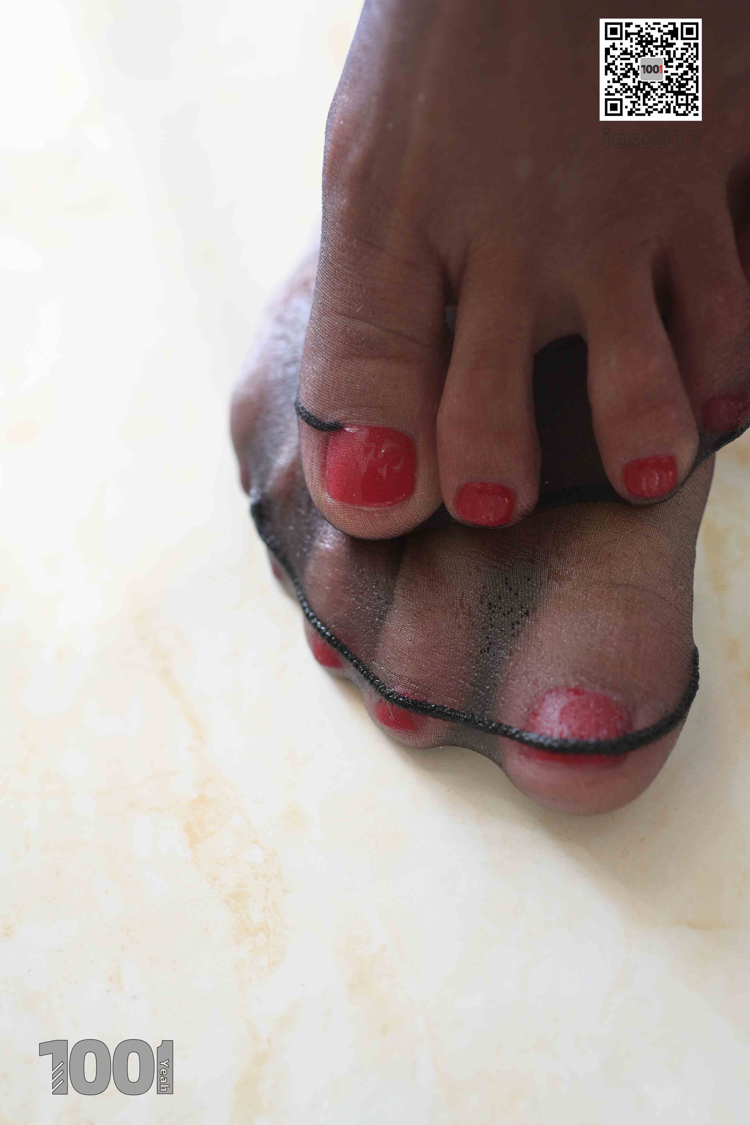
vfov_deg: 54.4
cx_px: 375
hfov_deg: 37.9
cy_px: 562
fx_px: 1094
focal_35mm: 35
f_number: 3.2
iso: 1250
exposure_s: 1/250
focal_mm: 35
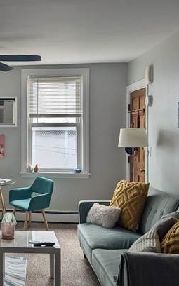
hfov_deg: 25.4
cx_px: -4
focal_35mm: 48
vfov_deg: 41.8
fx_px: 375
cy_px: 136
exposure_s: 1/55
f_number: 1.85
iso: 52
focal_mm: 6.81
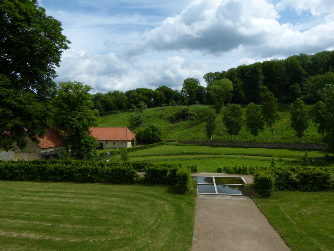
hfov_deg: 69.4
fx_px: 241
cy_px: 126
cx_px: 167
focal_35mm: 25
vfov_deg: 54.9
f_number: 5.6
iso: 100
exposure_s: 1/640
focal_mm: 4.5
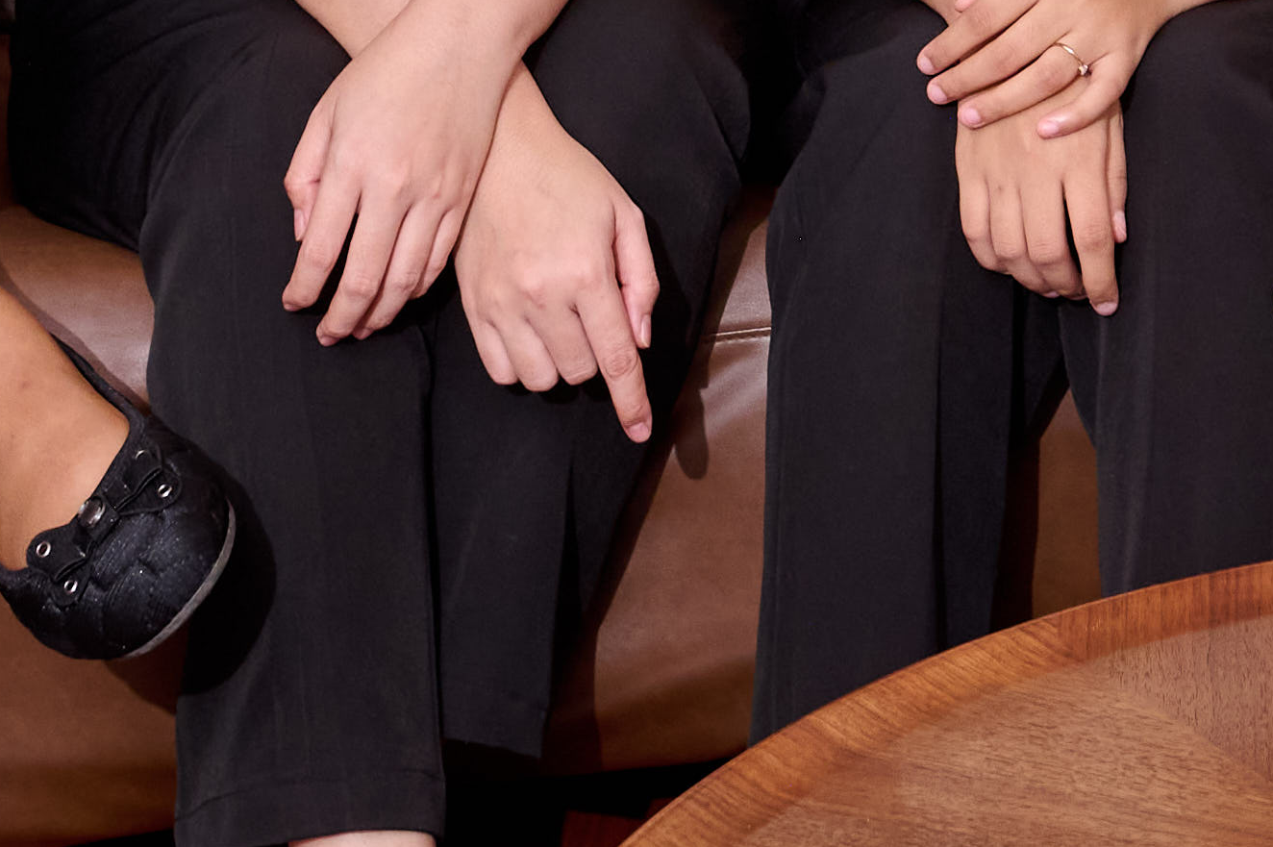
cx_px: 1070
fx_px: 4841
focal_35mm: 137
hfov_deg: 14.9
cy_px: -1069
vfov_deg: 9.1
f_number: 6.3
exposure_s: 1/125
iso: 800
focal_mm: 30
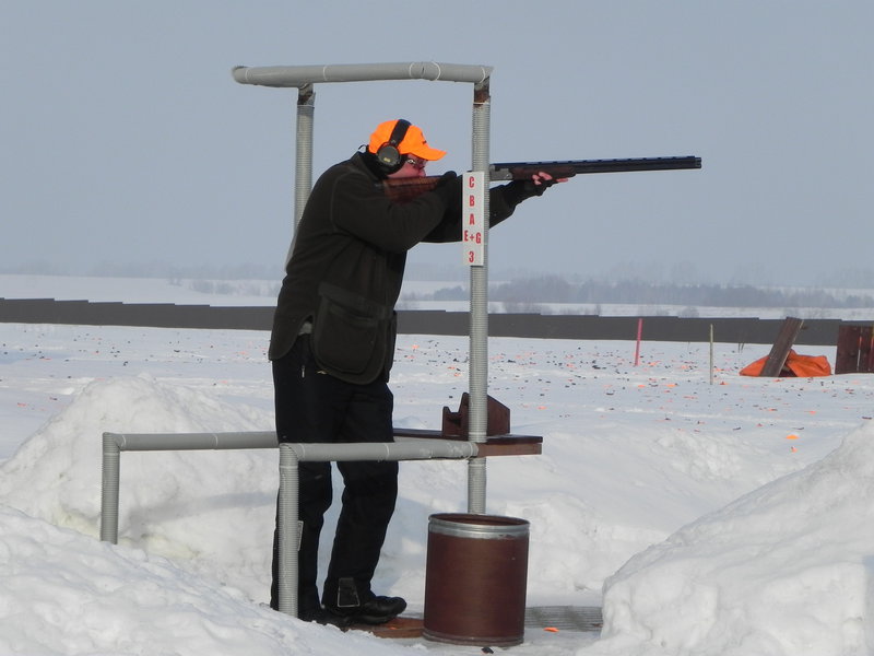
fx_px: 4090
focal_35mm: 162
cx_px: 437
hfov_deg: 12.2
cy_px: 328
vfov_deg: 9.2
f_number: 8
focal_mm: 28.8
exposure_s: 1/462
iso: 160
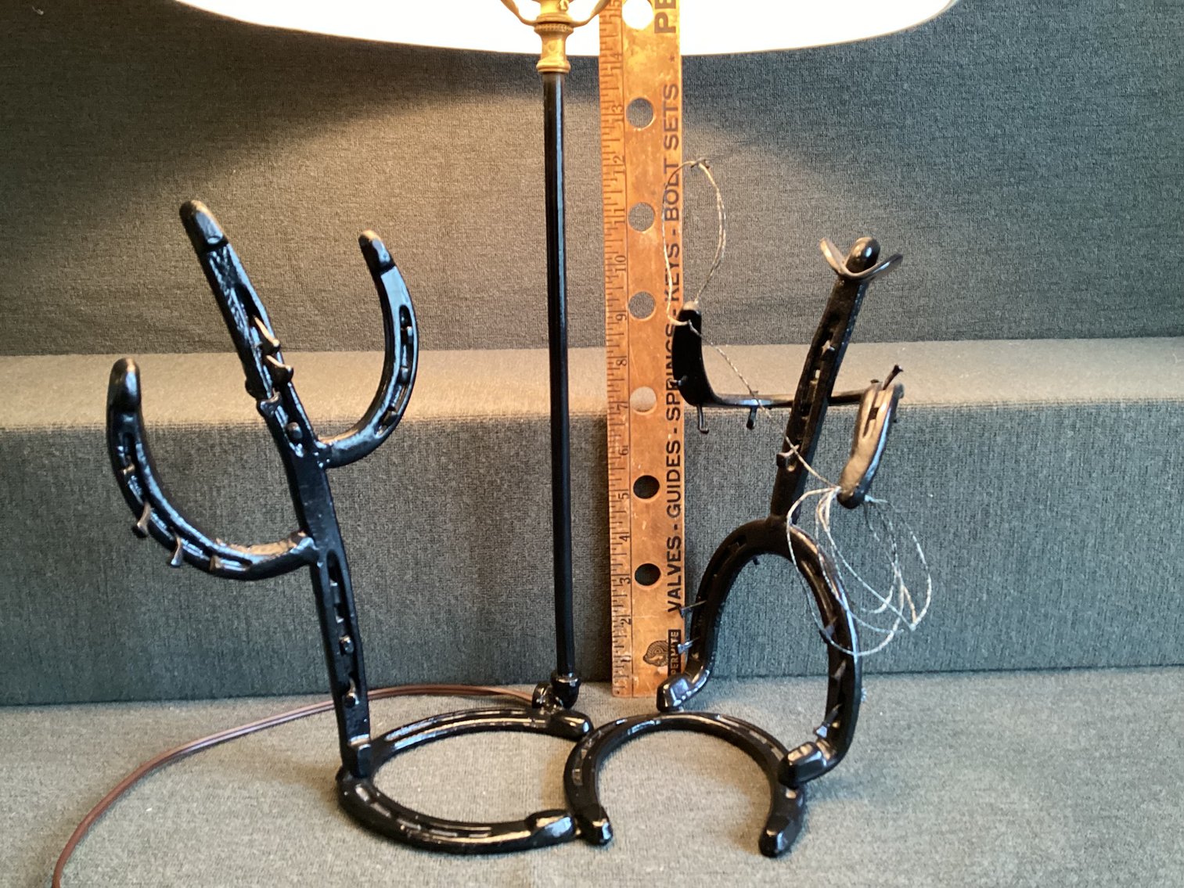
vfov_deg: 45.4
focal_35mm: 31
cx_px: 592
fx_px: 1060
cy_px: 444
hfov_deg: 58.3
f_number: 2.4
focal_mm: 3.3
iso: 400
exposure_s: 1/33
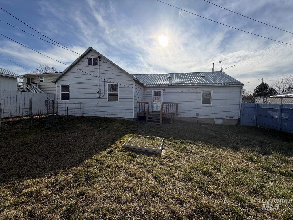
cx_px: 146
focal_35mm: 14
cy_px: 110
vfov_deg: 85.7
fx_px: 119
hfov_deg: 102.1
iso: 25
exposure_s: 1/1572
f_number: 2.2
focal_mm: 2.22
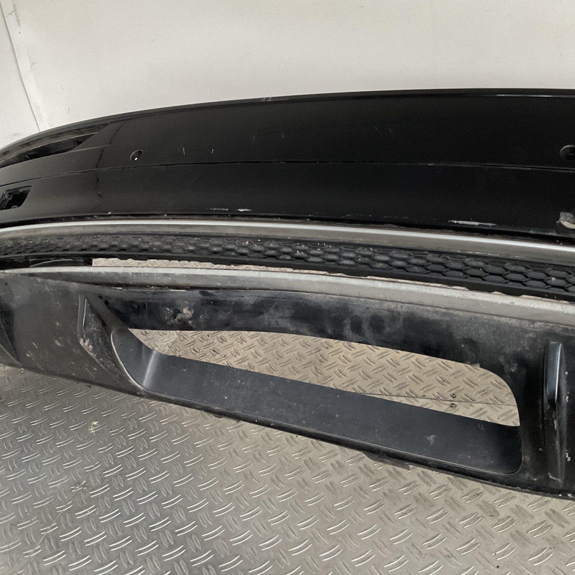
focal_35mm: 38
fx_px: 714
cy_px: 263
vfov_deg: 43.8
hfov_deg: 43.6
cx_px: 230
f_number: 1.8
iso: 100
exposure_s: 1/50
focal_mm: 3
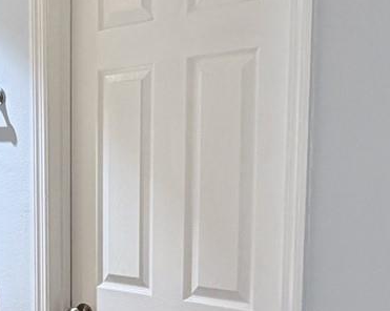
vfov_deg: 25.4
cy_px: 240
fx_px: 680
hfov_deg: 31.3
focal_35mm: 59
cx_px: 87
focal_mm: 2.22
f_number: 2.2
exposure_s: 1/60
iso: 200
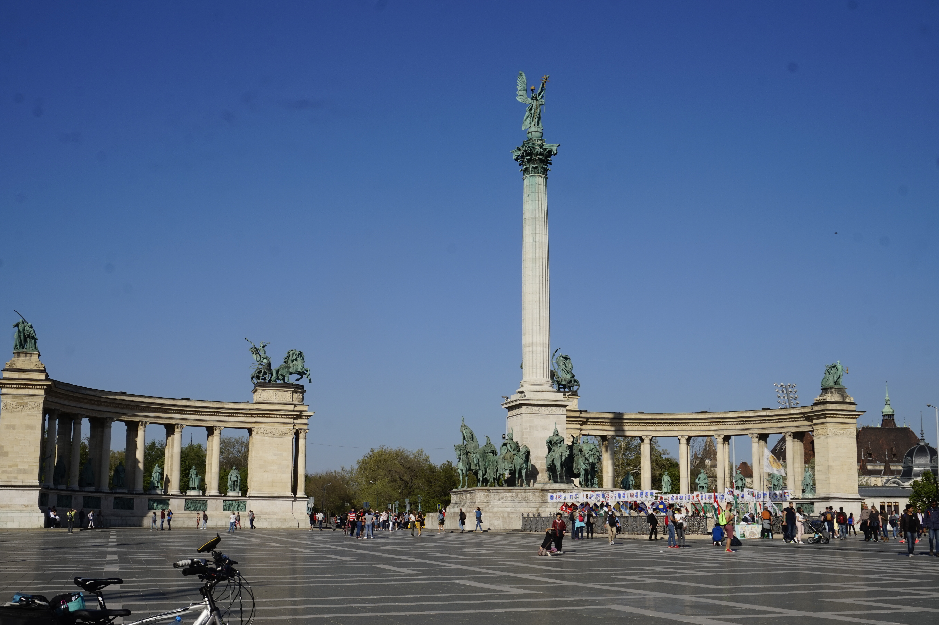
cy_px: 312
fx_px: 1134
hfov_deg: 45.0
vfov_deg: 30.8
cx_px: 470
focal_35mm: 44
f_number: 14
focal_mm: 29
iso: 100
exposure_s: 1/200
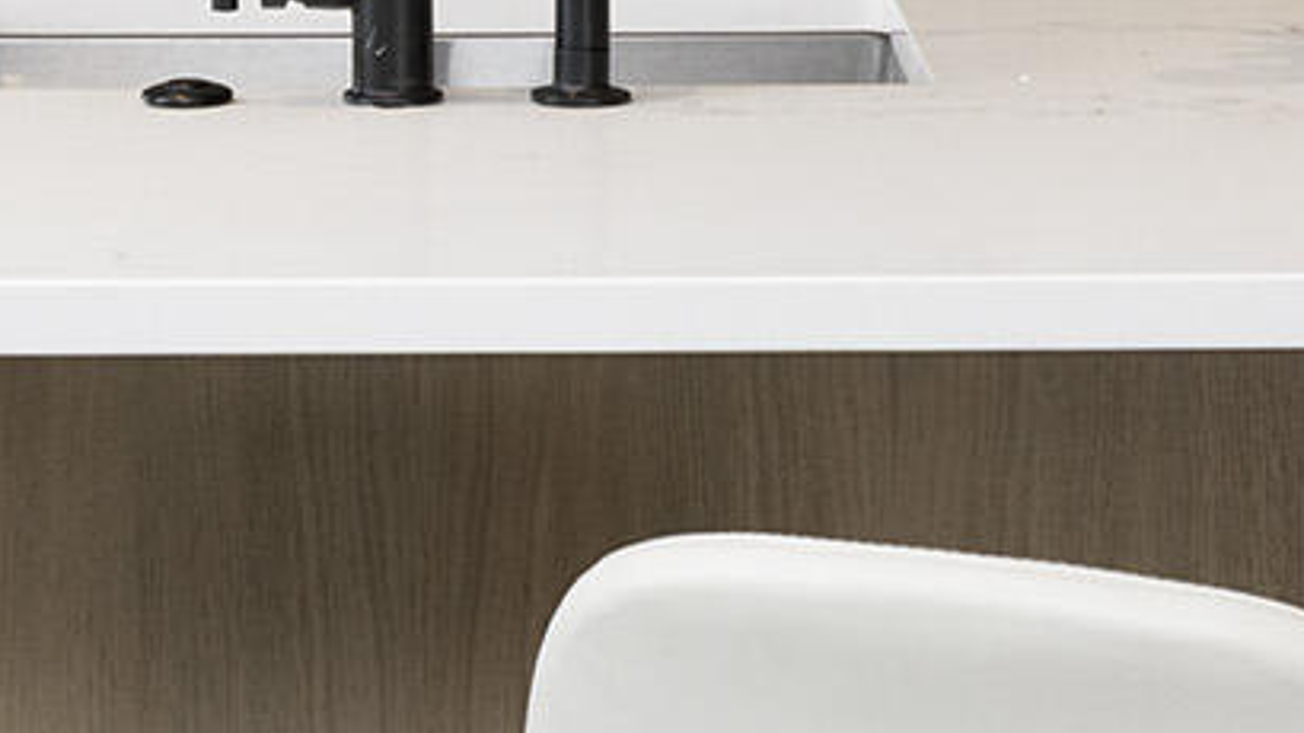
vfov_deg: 7.7
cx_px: 647
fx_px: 5255
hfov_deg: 14.1
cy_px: -574
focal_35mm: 152
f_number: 7.1
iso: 800
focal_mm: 22
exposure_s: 1/200
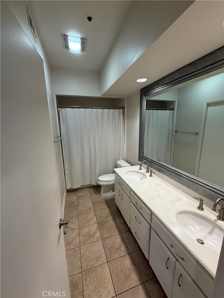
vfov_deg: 102.1
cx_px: 112
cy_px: 149
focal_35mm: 14
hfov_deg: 85.7
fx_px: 121
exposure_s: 1/60
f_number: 2.2
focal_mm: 2.22
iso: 200
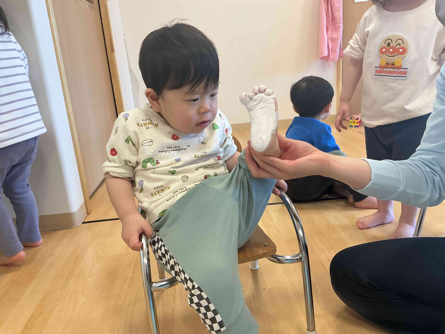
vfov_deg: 48.2
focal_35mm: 29
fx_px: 373
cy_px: 167
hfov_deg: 61.7
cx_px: 222
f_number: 1.8
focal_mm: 3
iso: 64
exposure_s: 1/120
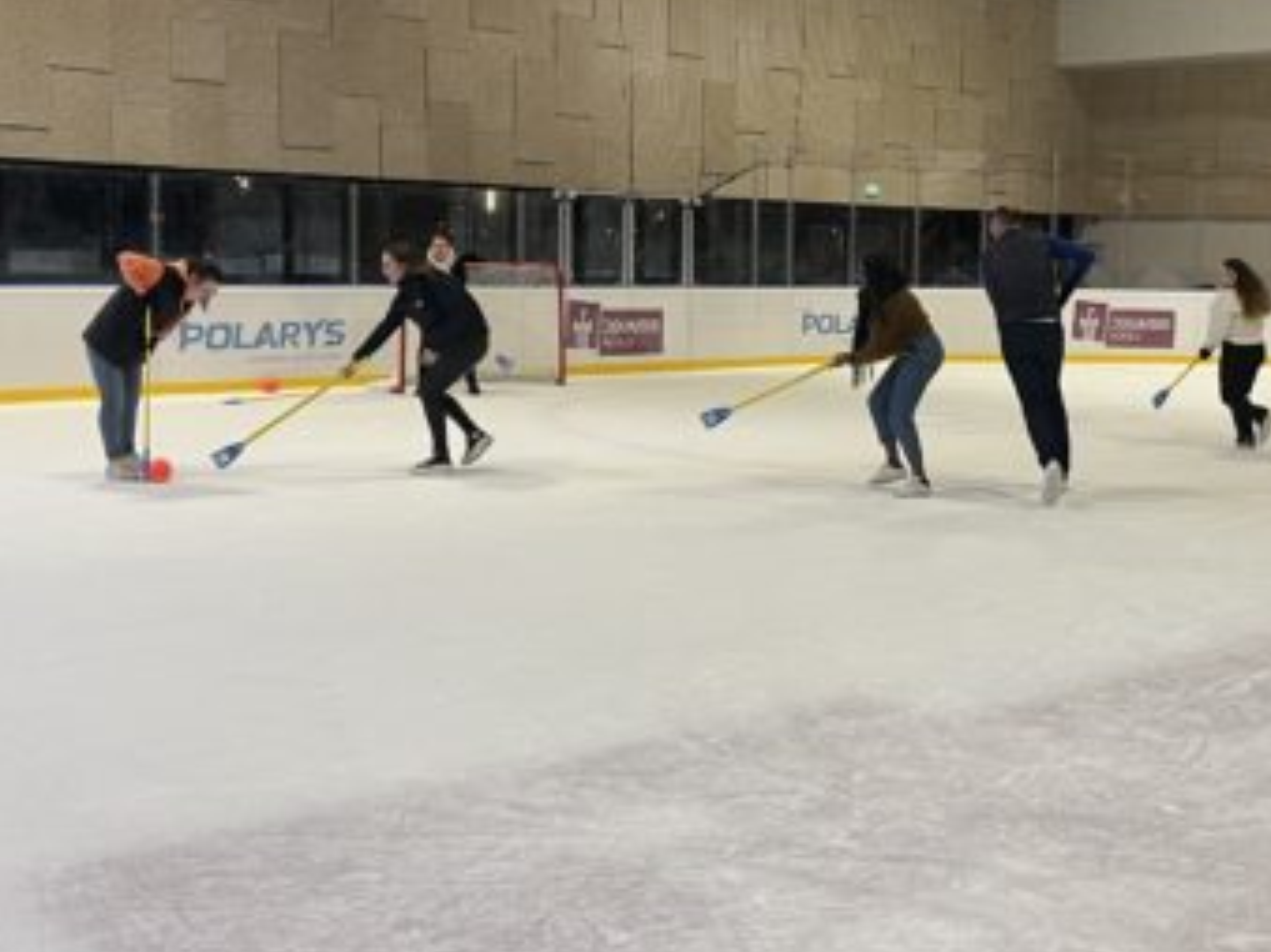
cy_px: 382
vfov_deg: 31.4
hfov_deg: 40.9
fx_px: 1688
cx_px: 810
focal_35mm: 46
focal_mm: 5.1
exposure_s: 1/61
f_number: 1.6
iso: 125
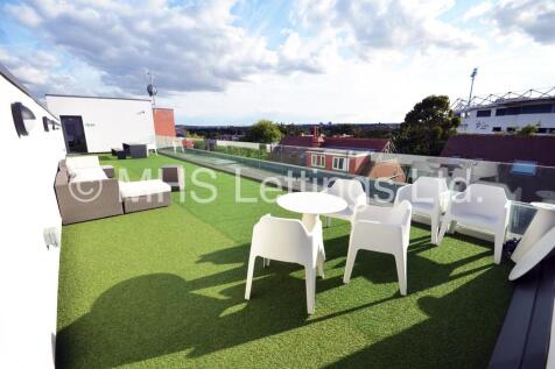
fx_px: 231
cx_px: 278
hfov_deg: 100.4
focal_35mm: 15
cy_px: 184
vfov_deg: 77.3
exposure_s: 1/4000
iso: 1000
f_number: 4.5
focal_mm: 10
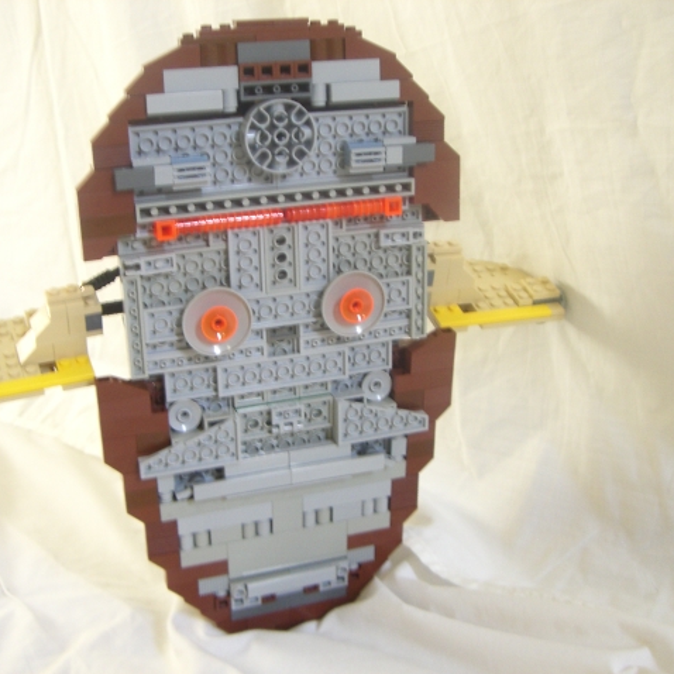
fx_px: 991
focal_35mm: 45
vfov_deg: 37.6
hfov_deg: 37.5
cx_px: 309
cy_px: 337
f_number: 2.7
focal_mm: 6.2
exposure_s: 1/13
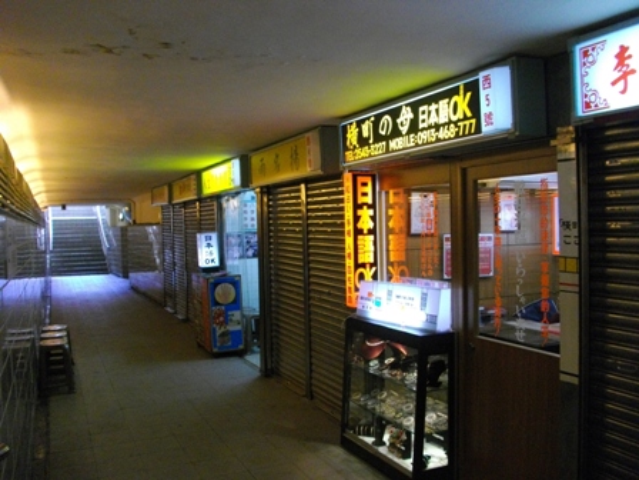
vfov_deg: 44.2
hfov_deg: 56.8
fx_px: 591
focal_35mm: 32
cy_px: 240
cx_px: 320
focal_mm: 5.7
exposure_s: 1/100
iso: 535
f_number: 2.9
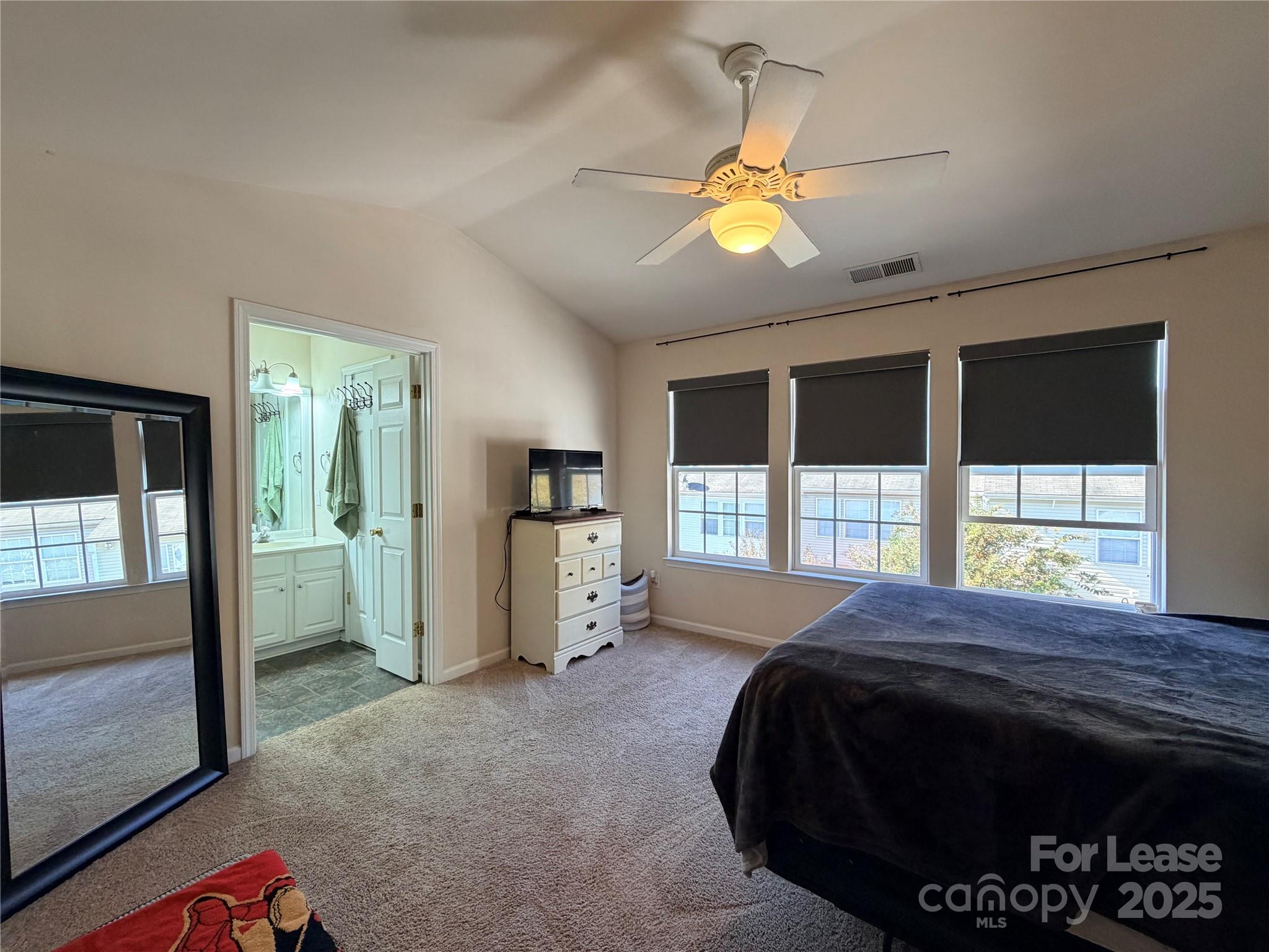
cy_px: 476
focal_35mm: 14
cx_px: 634
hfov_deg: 102.1
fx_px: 513
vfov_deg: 85.7
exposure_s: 1/120
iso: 200
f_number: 2.2
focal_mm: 2.22
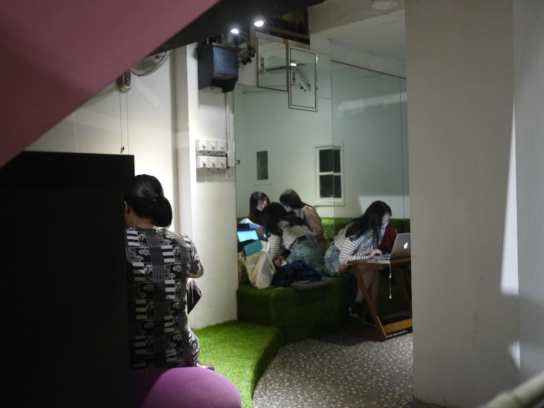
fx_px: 629
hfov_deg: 46.8
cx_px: 272
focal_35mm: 40
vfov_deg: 36.0
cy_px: 204
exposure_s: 1/60
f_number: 1.7
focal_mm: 20
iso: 800
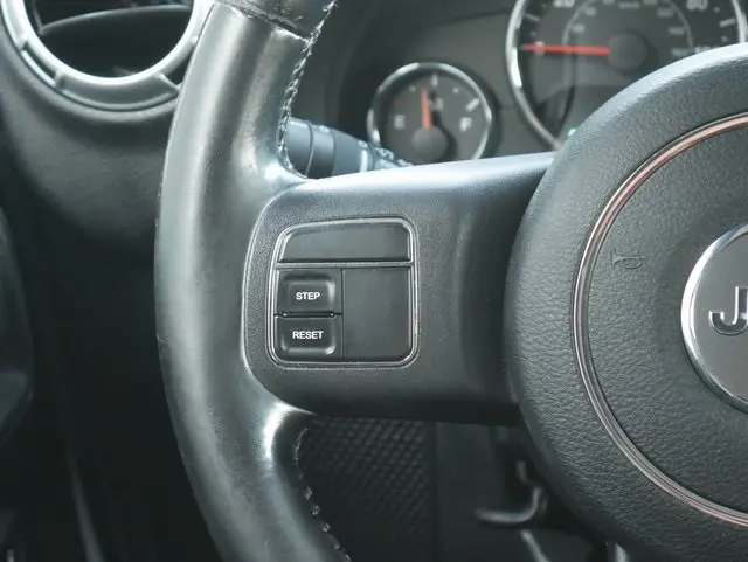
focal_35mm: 84
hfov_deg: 23.3
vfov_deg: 17.6
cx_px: 374
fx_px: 1816
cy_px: 281
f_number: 5.6
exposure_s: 1/50
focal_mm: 42
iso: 3200
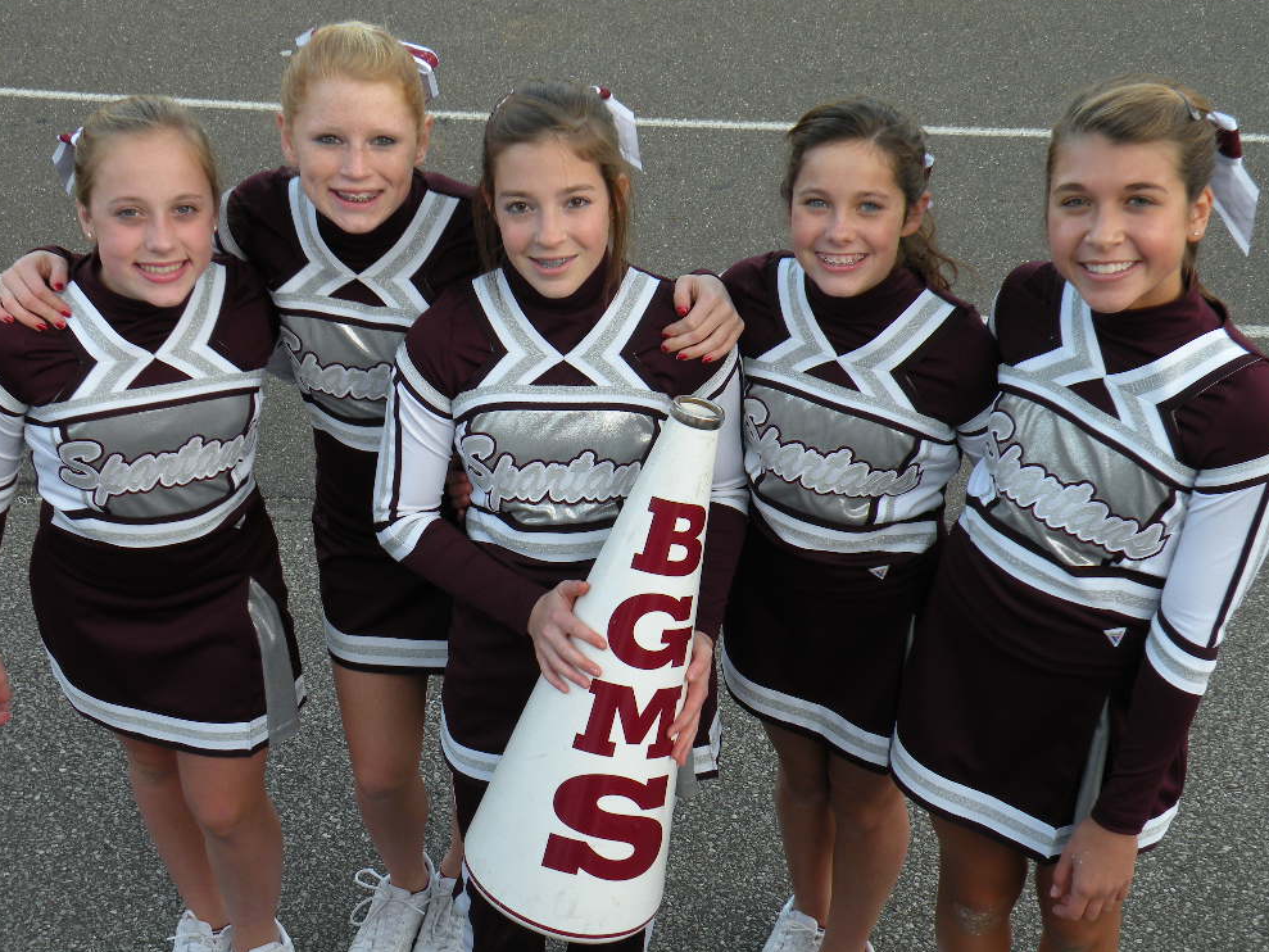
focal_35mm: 58
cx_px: 630
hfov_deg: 33.2
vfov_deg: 25.2
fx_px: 2127
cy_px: 463
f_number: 3.5
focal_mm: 9.8
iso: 64
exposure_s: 1/88.1
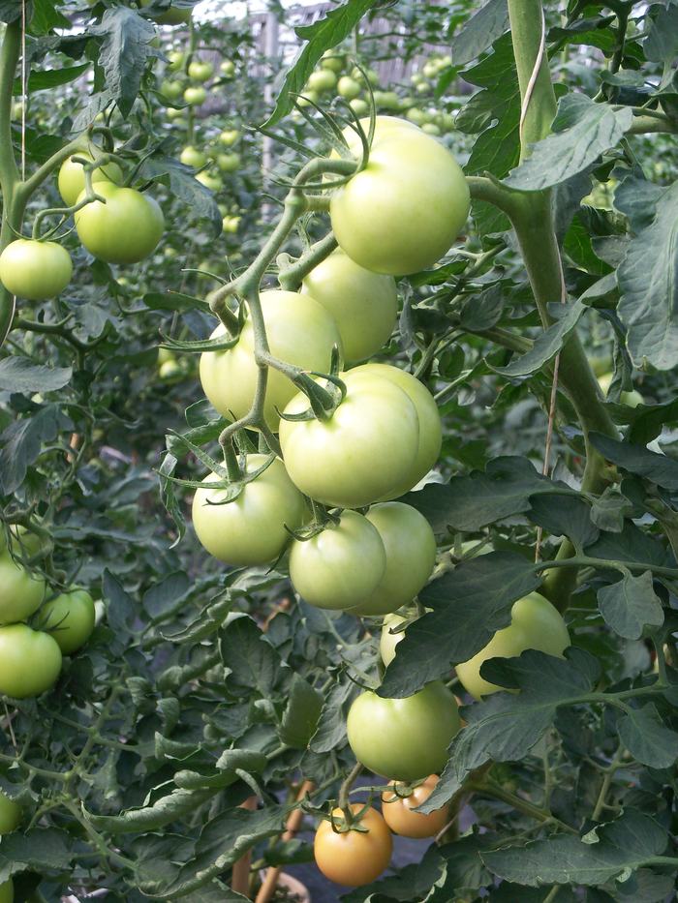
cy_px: 452
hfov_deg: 21.3
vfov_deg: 28.2
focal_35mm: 69
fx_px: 1802
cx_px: 339
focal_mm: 12.2
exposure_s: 1/160
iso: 64
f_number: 3.5
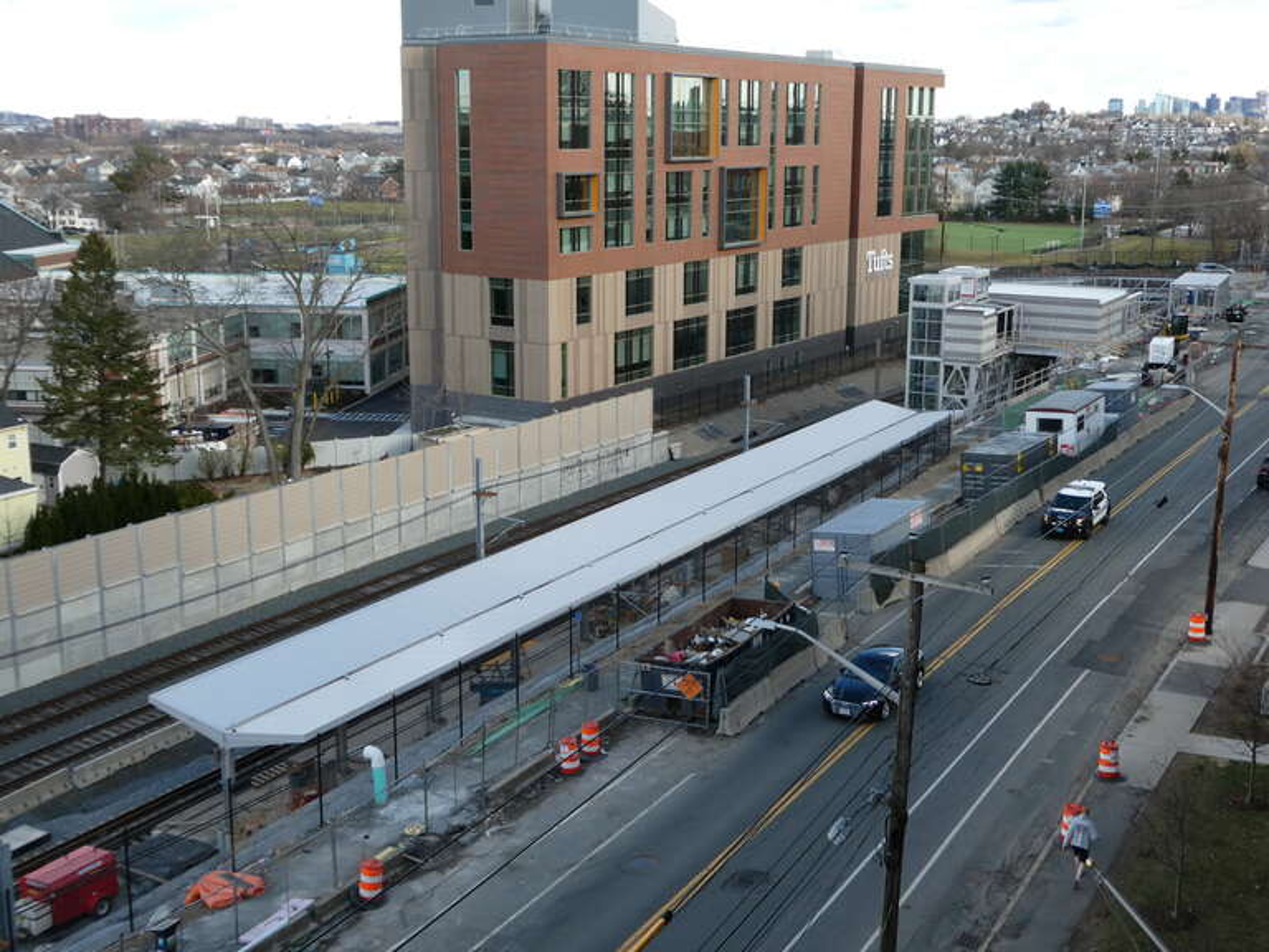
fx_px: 1466
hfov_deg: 46.8
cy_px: 476
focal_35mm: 40
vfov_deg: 36.0
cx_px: 634
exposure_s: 1/200
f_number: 3.8
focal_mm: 7.2
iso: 80
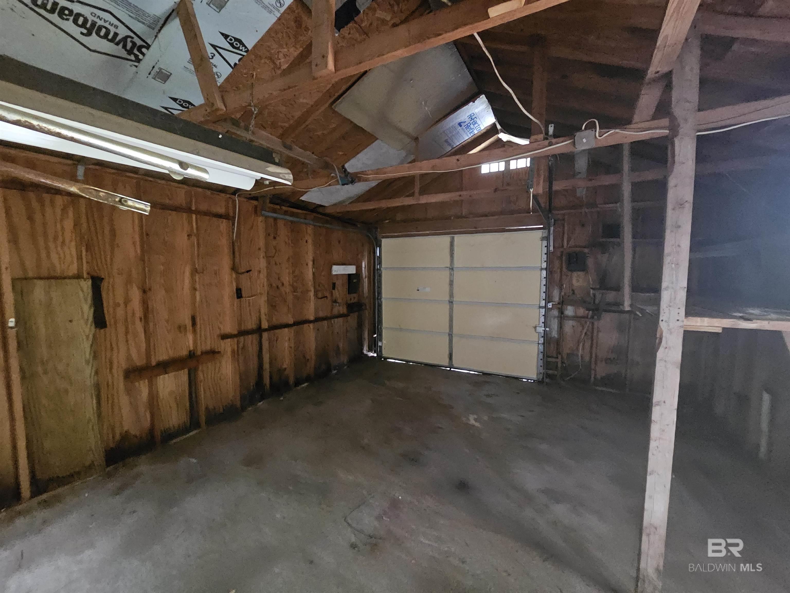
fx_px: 297
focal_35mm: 13
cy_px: 296
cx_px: 395
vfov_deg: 89.9
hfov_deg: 106.2
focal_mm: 2.2
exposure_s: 1/24
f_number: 2.2
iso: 2000
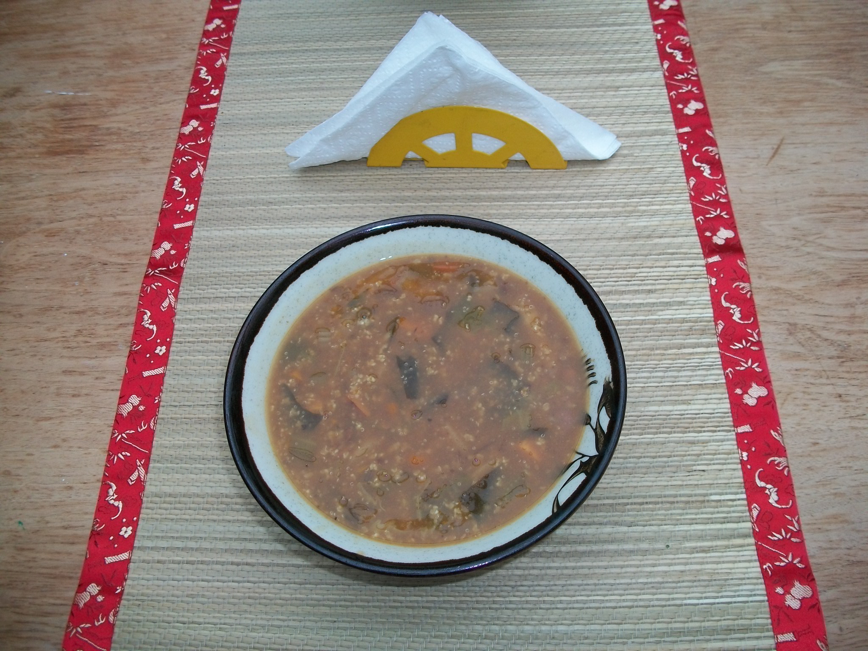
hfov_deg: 56.8
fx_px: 802
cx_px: 434
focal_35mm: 32
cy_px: 326
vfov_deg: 44.2
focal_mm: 5.7
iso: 80
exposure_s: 1/160
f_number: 2.9
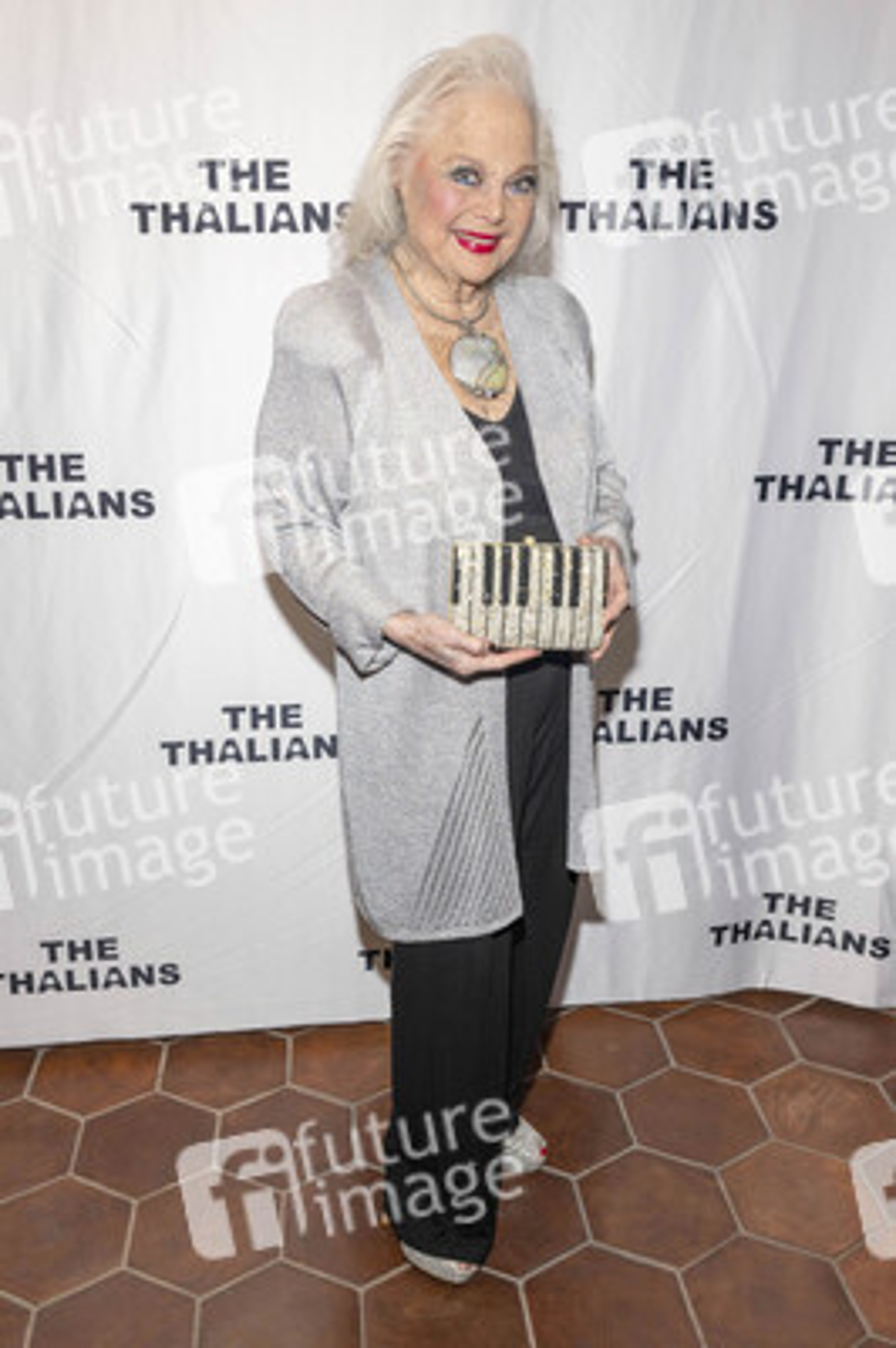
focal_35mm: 30
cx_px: 448
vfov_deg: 61.1
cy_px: 674
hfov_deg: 42.9
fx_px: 1141
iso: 800
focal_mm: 30.5
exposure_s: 1/200
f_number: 5.6
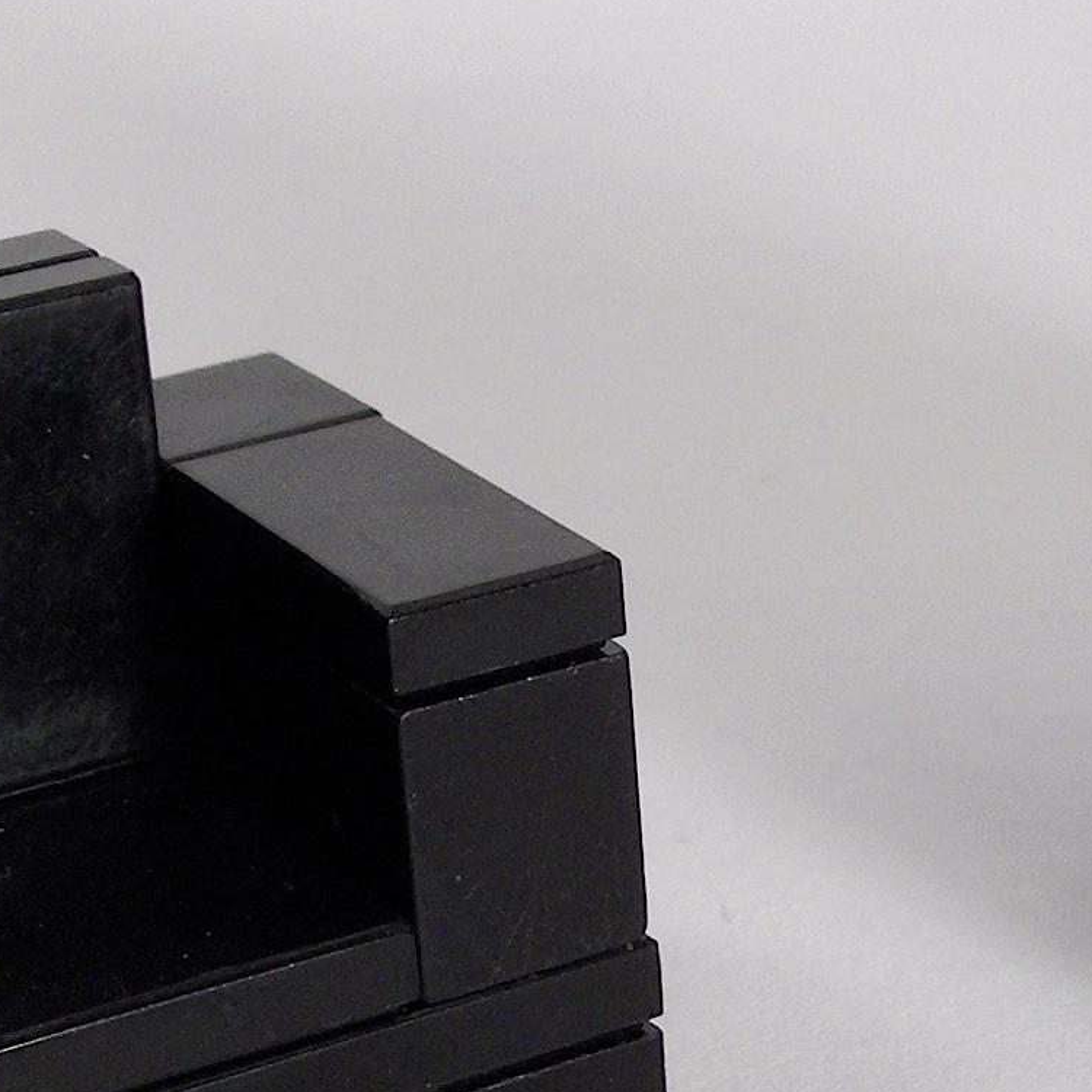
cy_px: 960
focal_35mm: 131
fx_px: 4675
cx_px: 960
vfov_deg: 13.2
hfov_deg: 13.2
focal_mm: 8
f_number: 4.8
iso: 100
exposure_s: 1/175
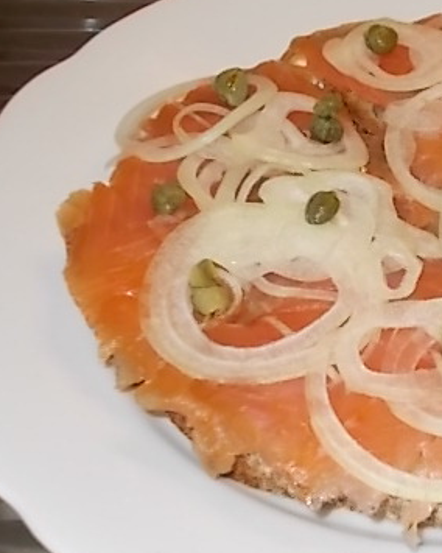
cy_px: 302
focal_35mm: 88
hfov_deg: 17.0
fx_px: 1439
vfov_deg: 21.7
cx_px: 462
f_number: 4.5
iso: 200
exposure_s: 1/30
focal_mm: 9
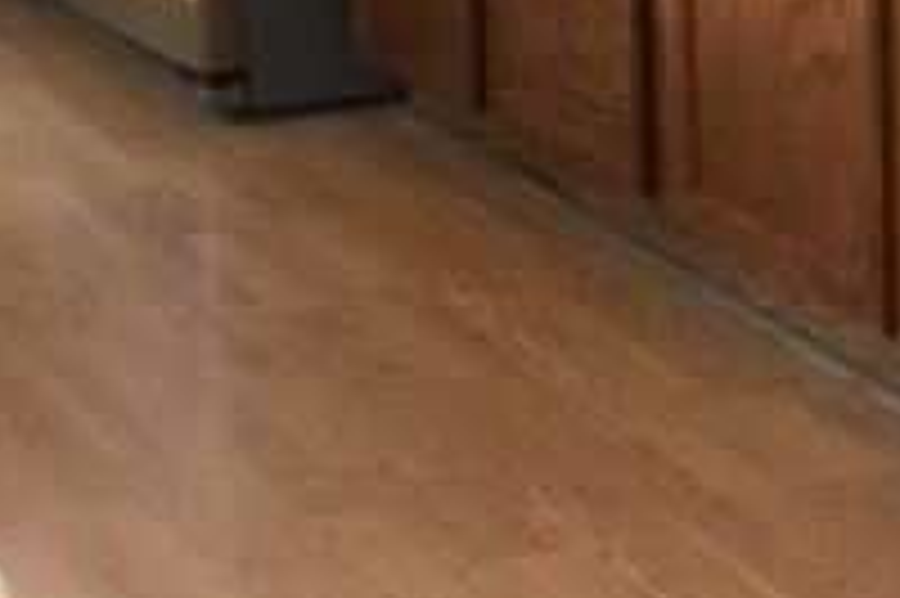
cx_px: -306
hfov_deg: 16.6
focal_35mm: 116
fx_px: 2898
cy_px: -486
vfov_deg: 11.0
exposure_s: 1/33
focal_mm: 4.15
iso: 64
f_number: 2.2
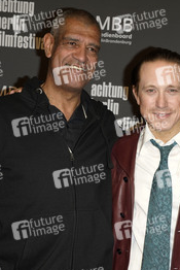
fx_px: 644
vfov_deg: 23.6
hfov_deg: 15.8
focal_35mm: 86
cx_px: 155
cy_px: 150
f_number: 5.6
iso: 320
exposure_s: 1/200
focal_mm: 50
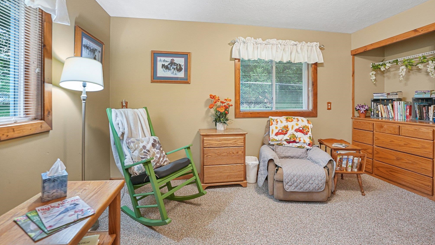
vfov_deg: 70.1
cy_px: 103
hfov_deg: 103.0
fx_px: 173
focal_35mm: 15
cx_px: 222
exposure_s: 1/40
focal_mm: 14
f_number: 3.2
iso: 2500
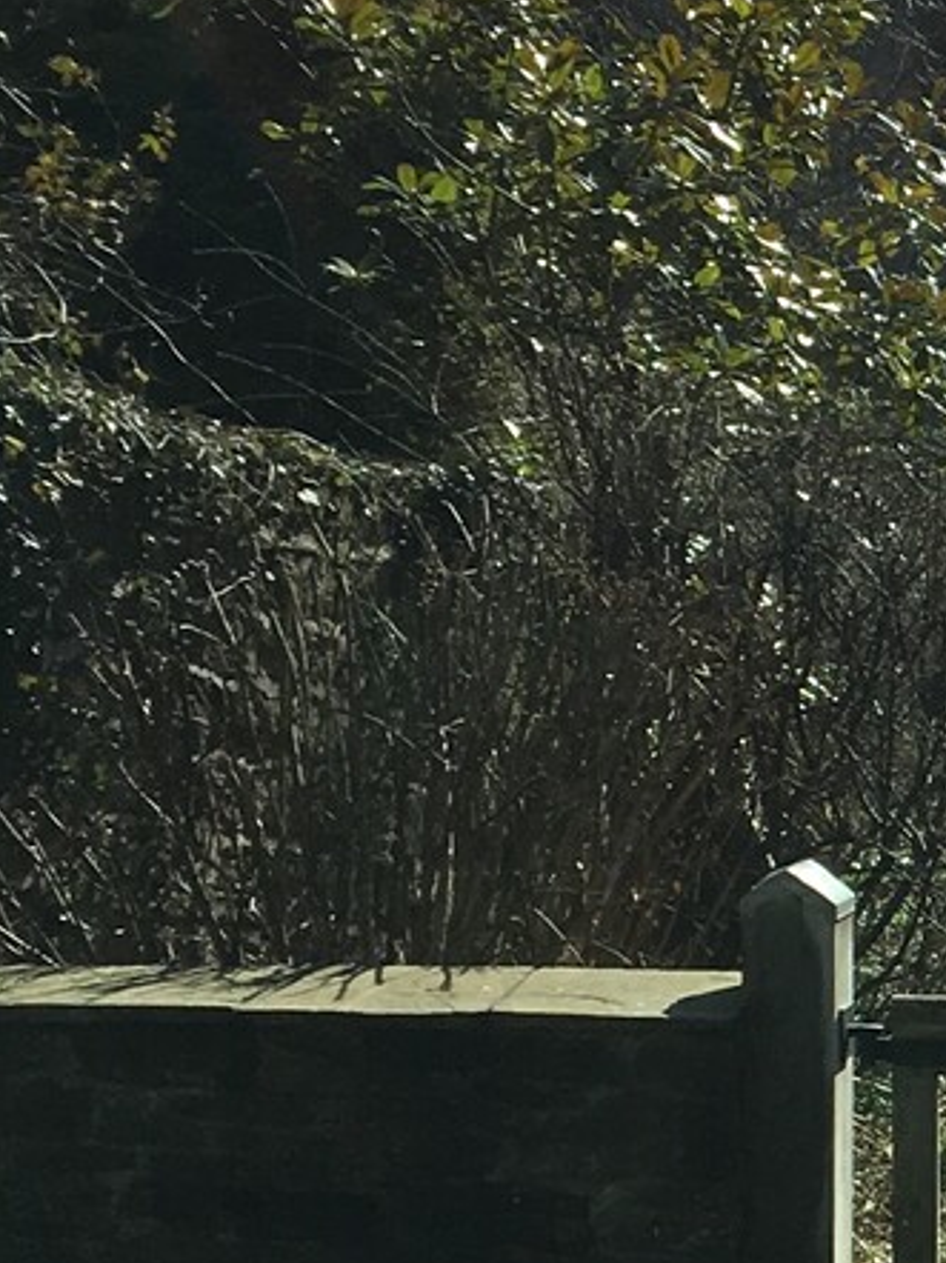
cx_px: 1735
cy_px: 1123
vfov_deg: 15.5
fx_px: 4596
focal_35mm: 126
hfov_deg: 10.9
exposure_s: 1/1241
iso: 25
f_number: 2.2
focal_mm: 4.15
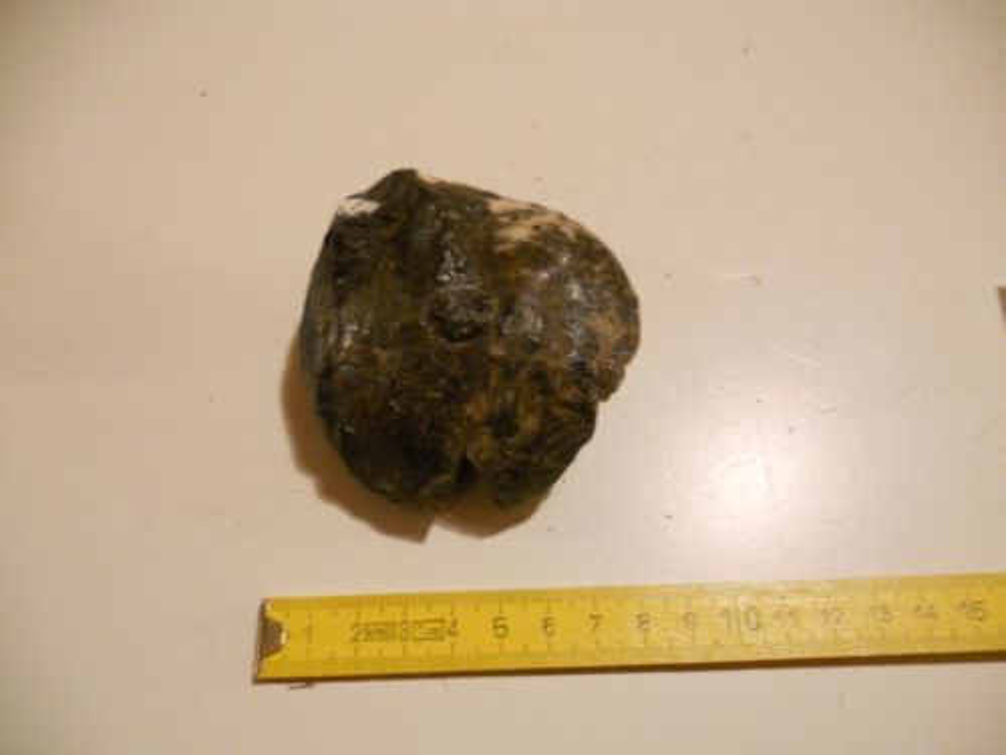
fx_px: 785
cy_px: 378
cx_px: 503
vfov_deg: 51.4
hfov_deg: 65.3
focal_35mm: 27
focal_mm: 4.9
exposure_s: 1/5
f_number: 3.2
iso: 400
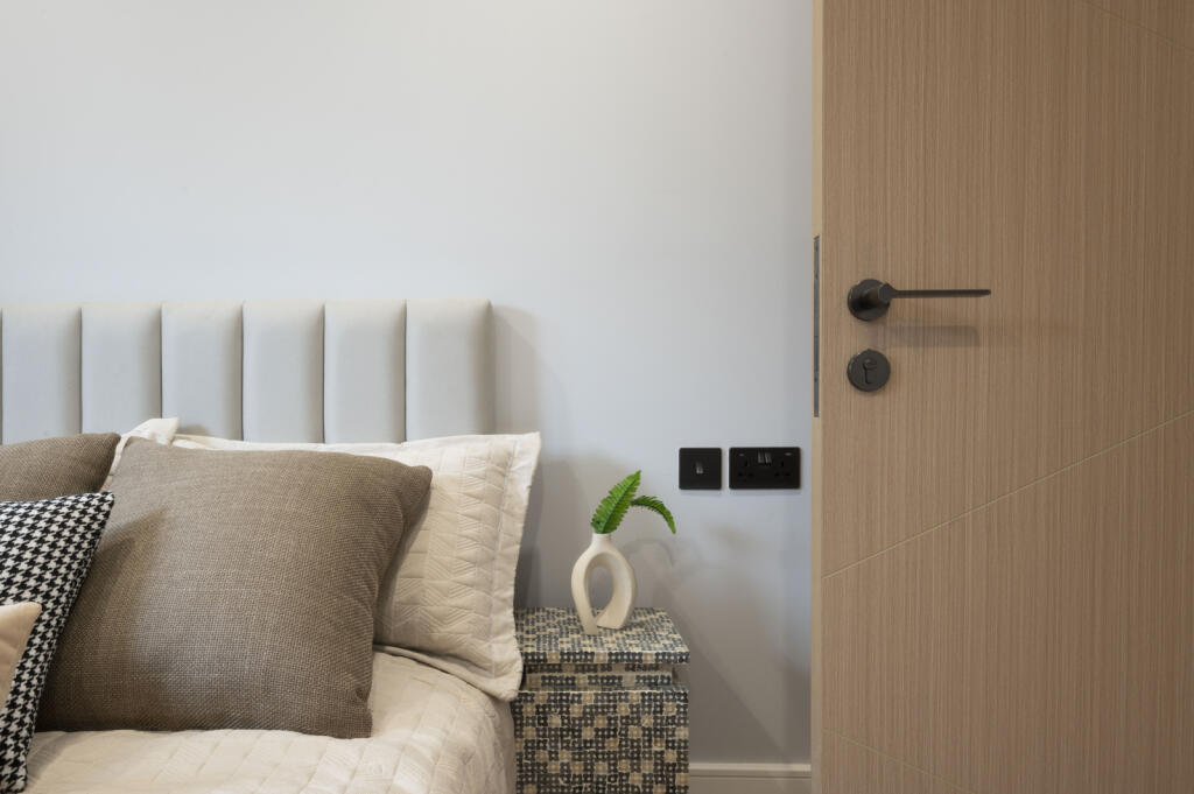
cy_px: 397
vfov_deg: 54.0
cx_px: 597
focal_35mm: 24
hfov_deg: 74.9
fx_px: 779
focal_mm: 23.5
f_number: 16
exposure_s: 1.6
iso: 200
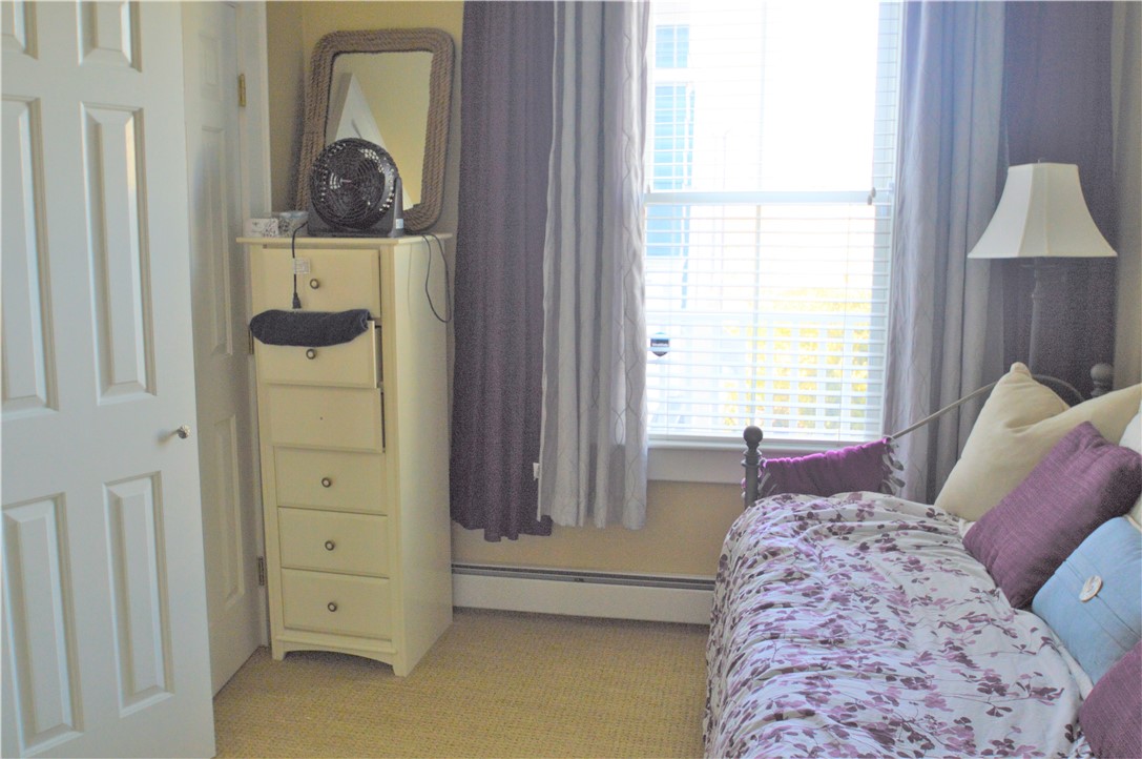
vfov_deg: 43.5
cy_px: 380
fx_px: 951
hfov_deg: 62.0
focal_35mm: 30
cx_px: 571
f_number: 4.2
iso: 800
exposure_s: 1/60
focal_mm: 20
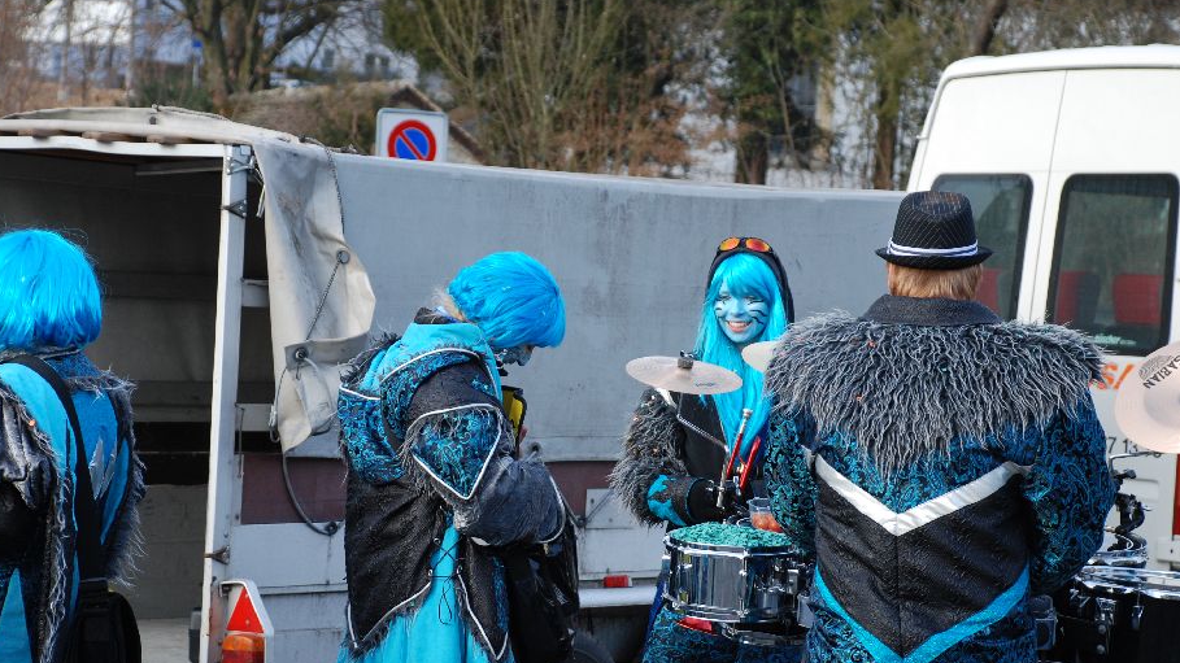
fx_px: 3879
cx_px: 587
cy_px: 387
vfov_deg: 9.8
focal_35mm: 124
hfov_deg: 17.3
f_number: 5.6
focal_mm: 70
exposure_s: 1/200
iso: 200
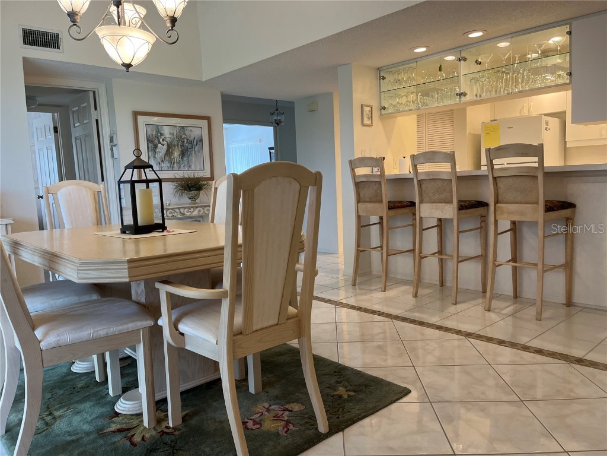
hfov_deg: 67.3
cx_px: 304
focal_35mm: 26
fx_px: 456
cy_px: 228
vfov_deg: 53.1
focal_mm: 5.1
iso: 125
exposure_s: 1/120
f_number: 1.6
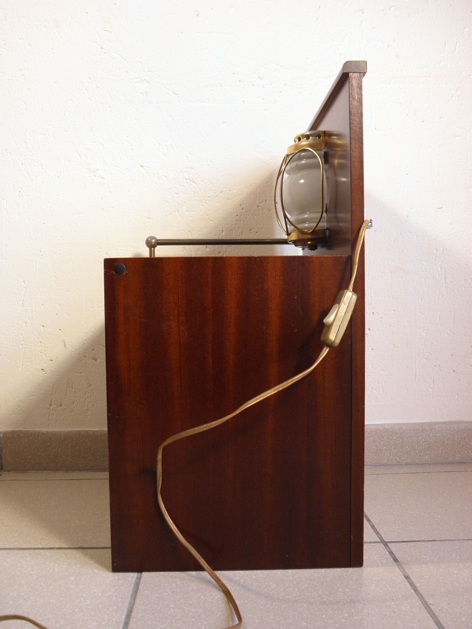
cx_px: 236
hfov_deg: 42.9
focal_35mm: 33
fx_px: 600
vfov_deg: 55.4
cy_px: 314
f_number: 3.6
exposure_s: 1/30
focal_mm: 5.9
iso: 200
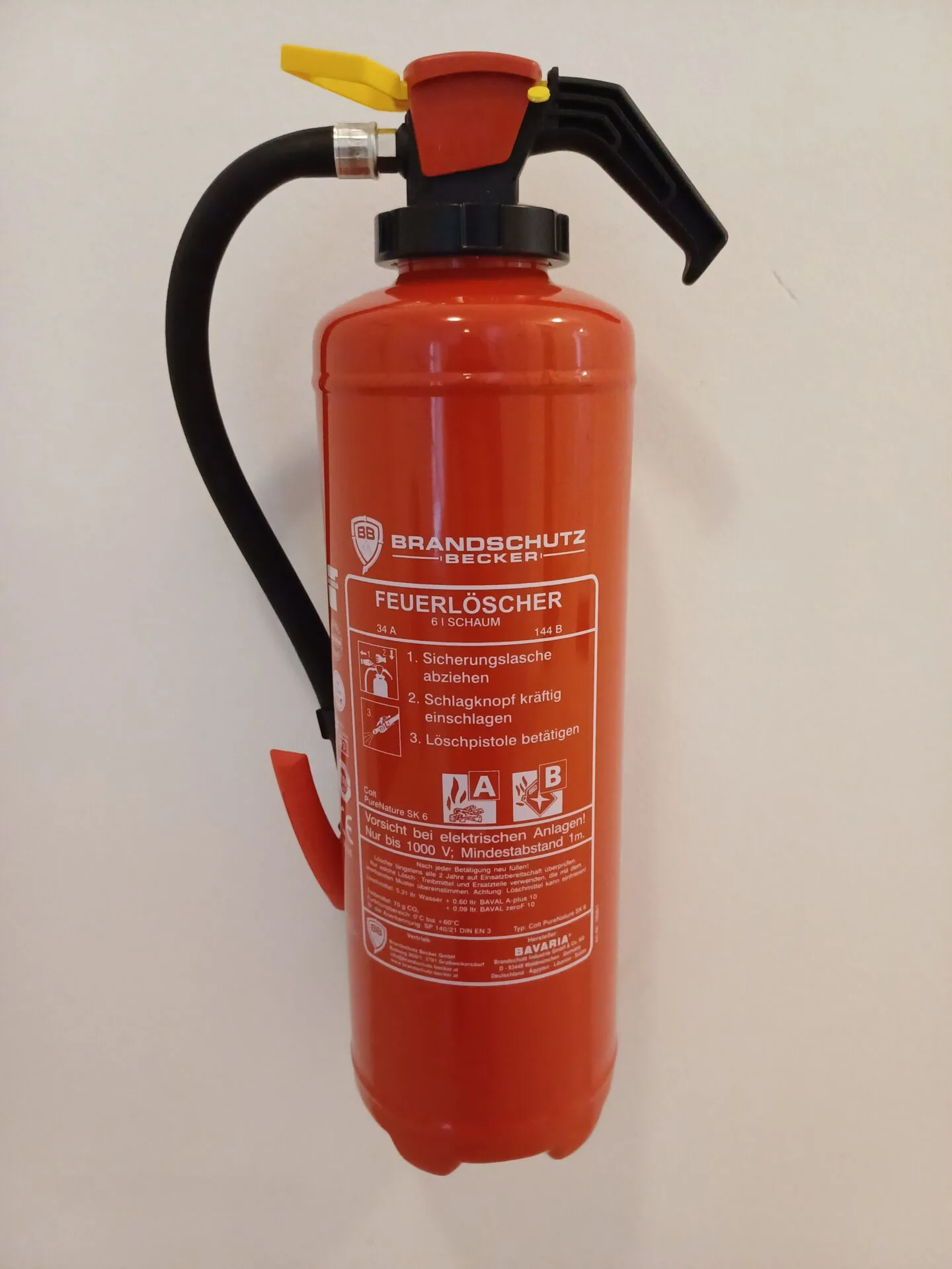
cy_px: 634
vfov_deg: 69.4
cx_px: 476
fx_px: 917
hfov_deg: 54.9
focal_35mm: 25
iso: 640
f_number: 1.8
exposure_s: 1/20
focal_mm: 4.65
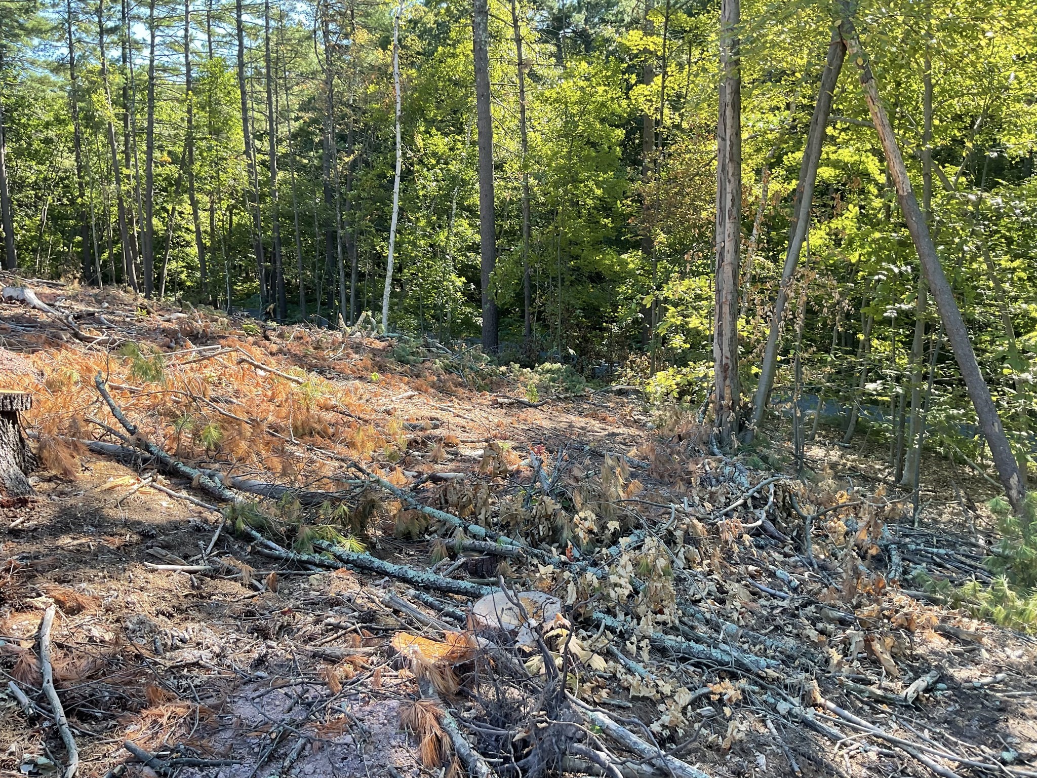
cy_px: 389
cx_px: 518
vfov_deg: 48.2
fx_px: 869
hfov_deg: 61.7
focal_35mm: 29
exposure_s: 1/120
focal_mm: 3
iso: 20
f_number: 1.8
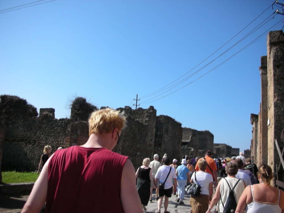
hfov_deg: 52.6
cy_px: 106
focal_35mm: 35
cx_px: 142
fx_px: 287
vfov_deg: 40.7
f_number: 8.5
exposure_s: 1/97.4
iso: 50
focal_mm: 5.8
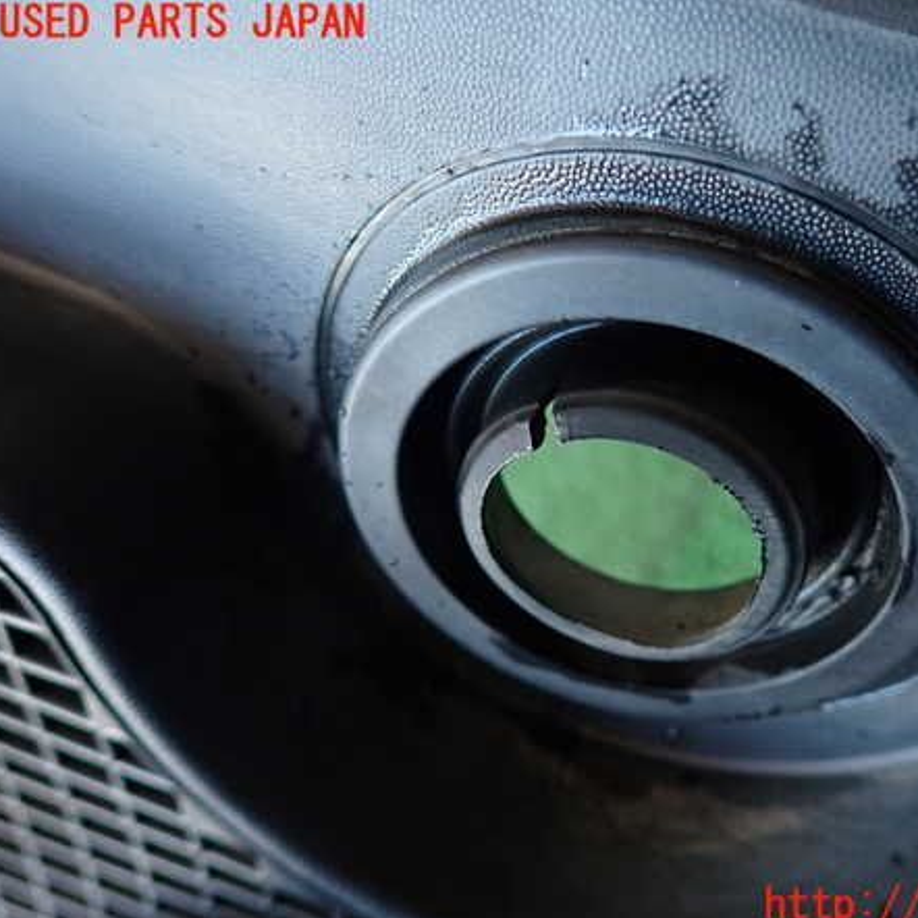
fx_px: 900
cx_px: 611
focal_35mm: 30
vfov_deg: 54.0
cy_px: 465
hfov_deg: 53.0
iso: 200
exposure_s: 1/30
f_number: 2
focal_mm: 4.5
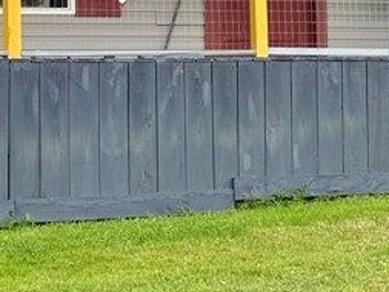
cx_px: 483
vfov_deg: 7.5
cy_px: -132
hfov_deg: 10.0
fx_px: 2181
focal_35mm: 194
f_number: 1.78
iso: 100
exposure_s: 1/762
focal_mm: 6.76
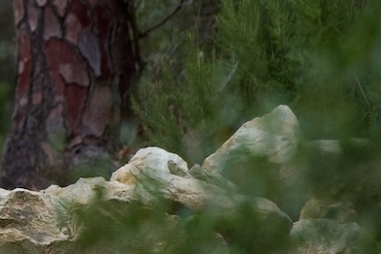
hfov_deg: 2.2
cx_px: -324
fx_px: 9905
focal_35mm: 936
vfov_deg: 1.5
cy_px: -29
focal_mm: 184
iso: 800
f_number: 4
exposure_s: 1/1600
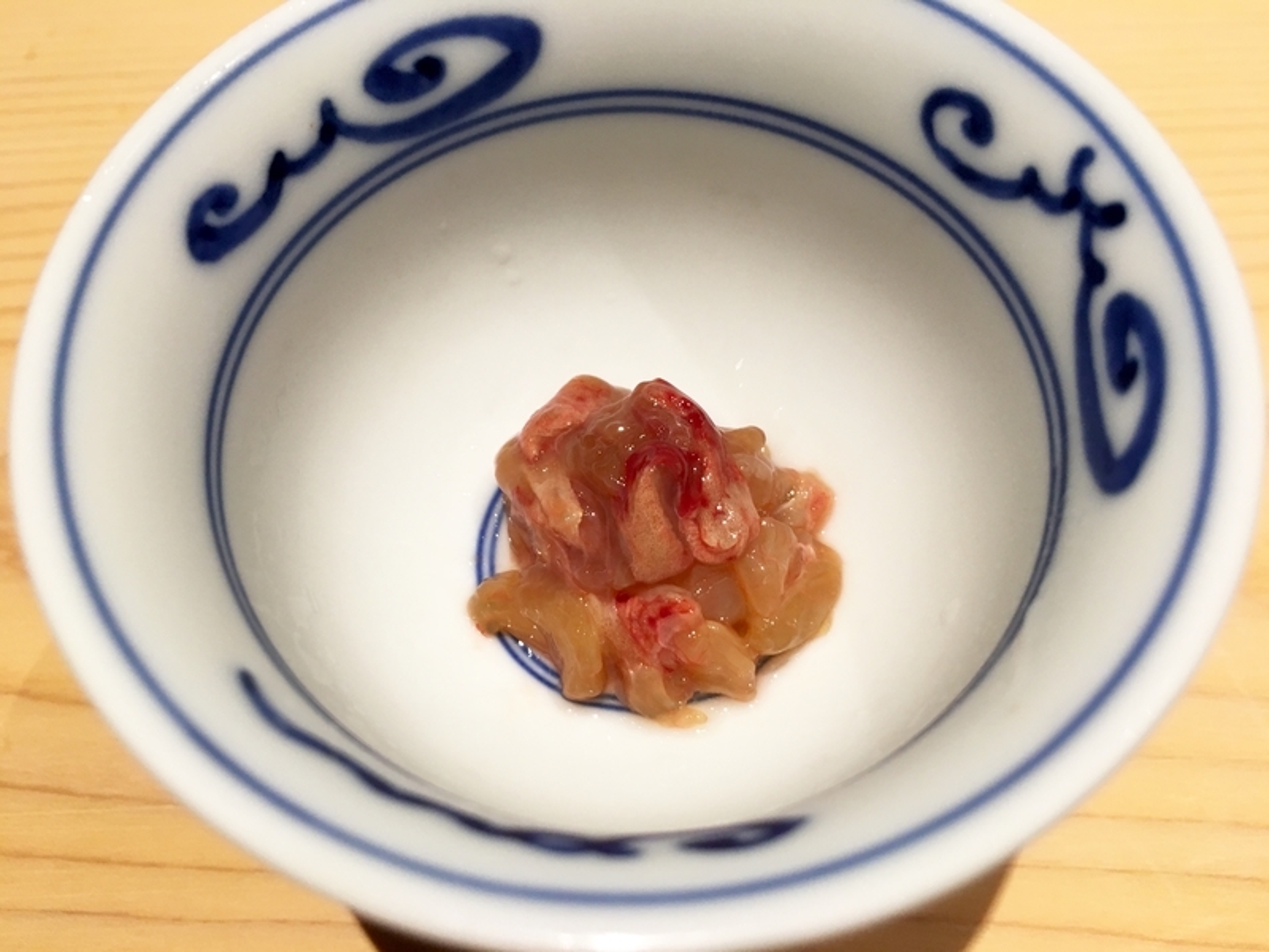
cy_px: 476
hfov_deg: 61.7
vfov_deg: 48.2
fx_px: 1063
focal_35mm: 29
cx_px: 634
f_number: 2.2
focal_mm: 4.15
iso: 40
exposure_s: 1/30
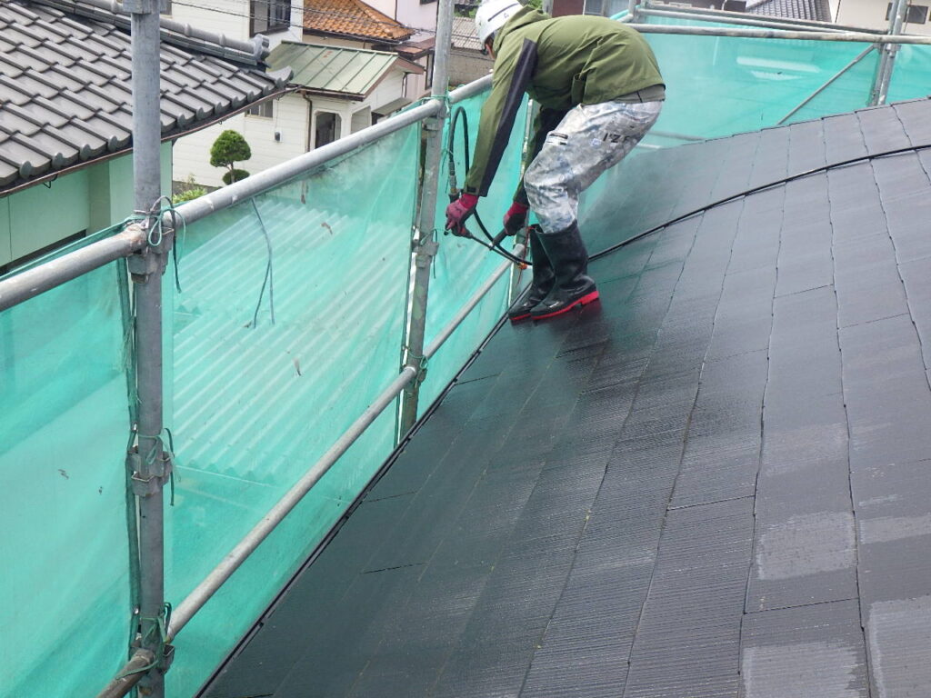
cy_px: 349
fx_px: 1130
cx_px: 466
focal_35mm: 42
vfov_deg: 34.3
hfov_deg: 44.8
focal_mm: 7.5
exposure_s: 1/320
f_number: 5
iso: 125
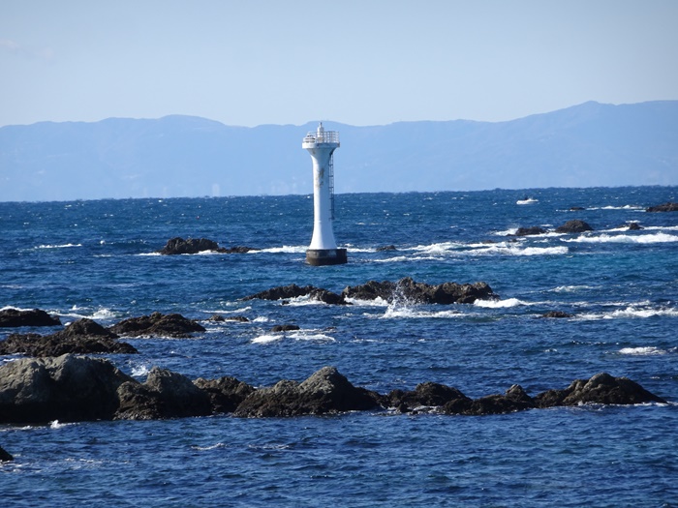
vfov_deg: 4.7
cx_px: 339
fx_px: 6189
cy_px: 254
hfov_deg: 6.3
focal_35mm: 316
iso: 80
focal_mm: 54.04
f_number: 6.3
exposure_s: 1/320
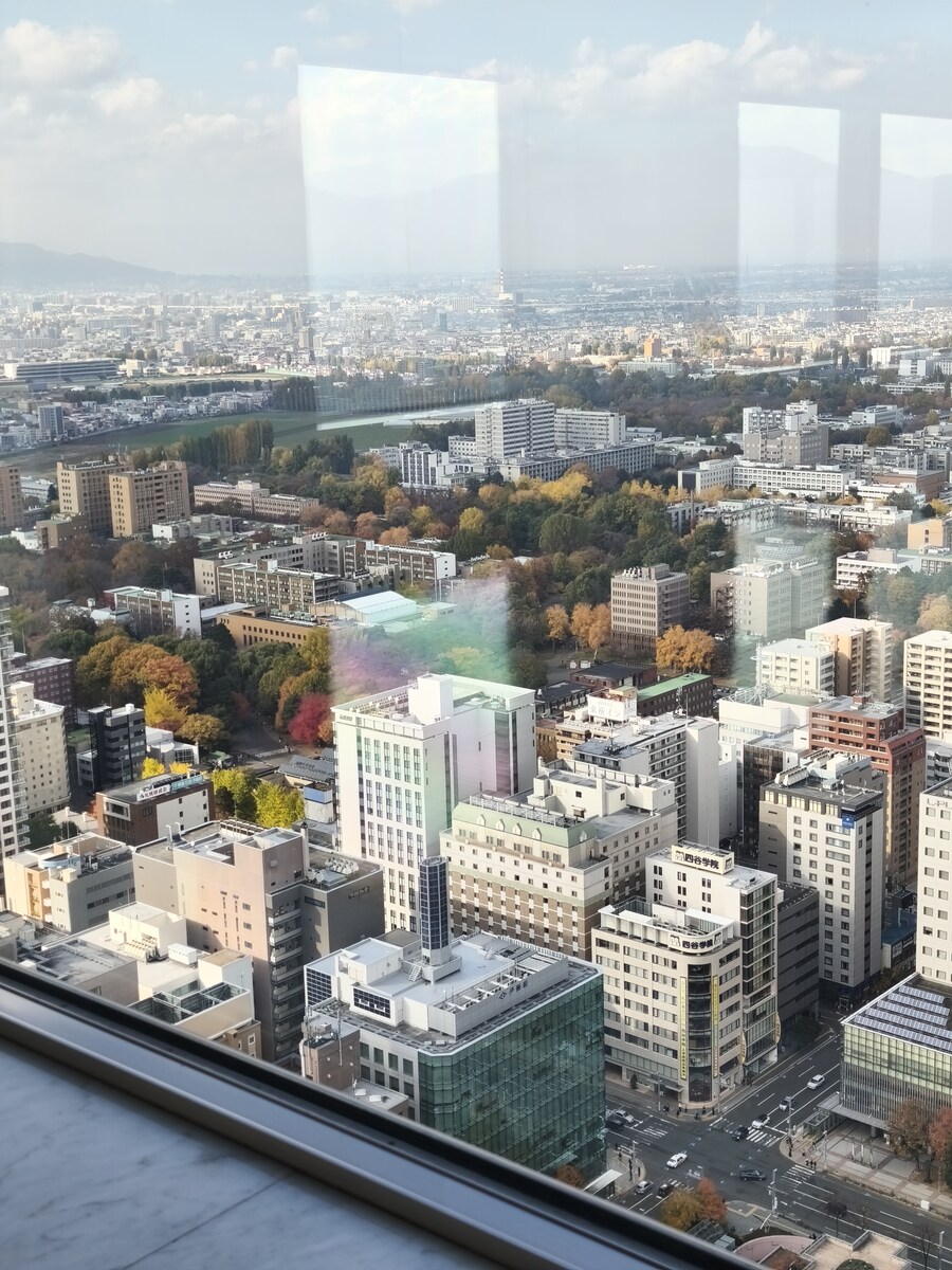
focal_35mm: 46
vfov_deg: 41.2
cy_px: 635
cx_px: 476
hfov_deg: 31.5
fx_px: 1687
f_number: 1.65
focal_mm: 6.18
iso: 50
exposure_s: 1/366
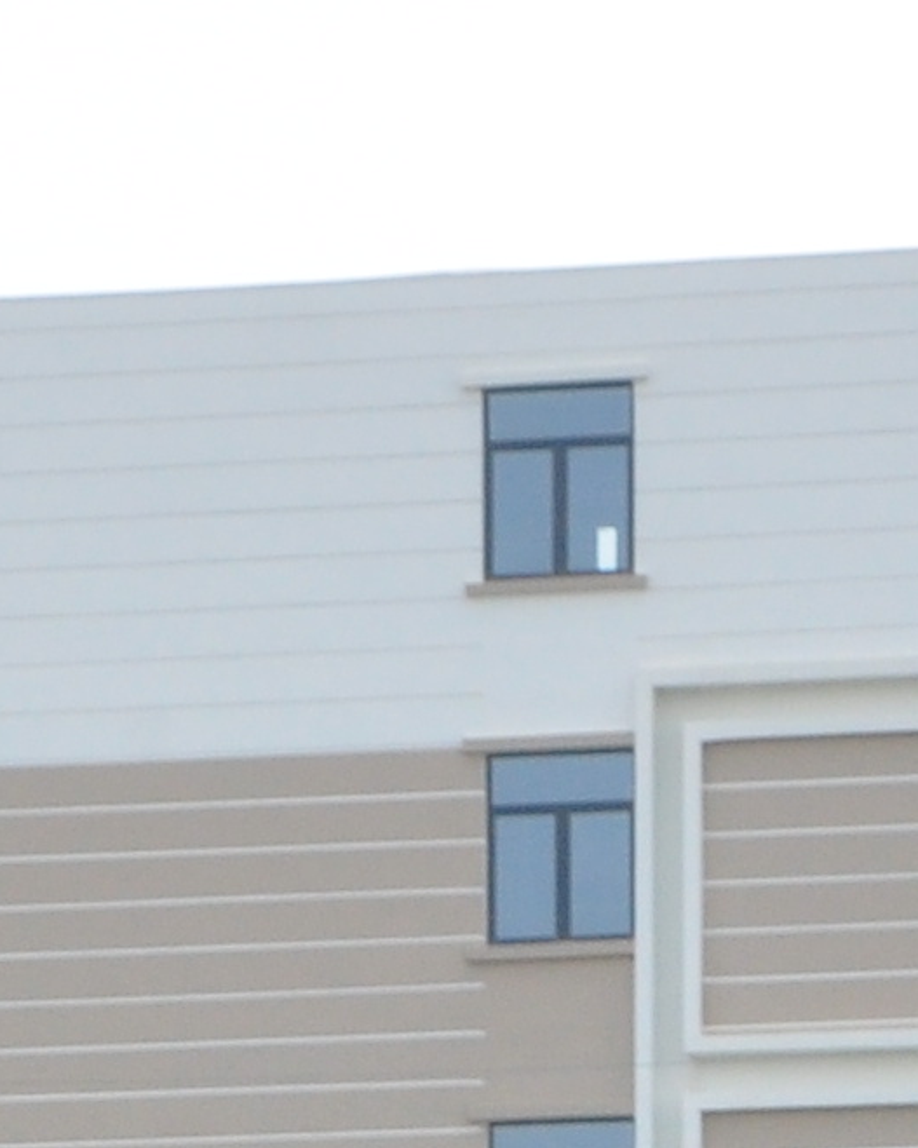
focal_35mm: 439
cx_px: -343
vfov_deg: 4.4
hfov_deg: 3.5
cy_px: 2235
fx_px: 14913
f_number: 18
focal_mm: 48
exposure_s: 1/80
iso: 400
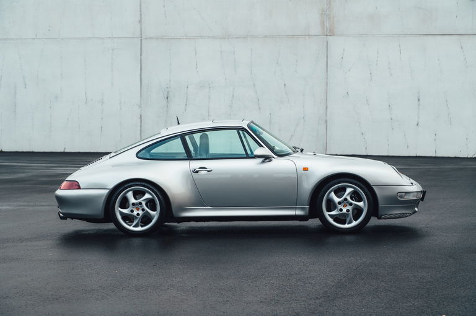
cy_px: 158
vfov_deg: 13.9
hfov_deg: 20.8
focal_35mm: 98
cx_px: 238
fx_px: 1294
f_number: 5.6
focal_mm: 98
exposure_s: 1/80
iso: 400
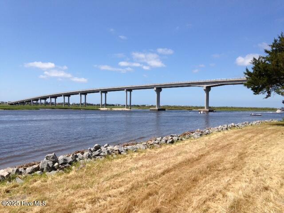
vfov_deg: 42.9
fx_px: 271
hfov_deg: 55.4
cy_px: 106
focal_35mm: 33
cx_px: 142
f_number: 2.4
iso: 50
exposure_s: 1/2008
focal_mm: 4.12
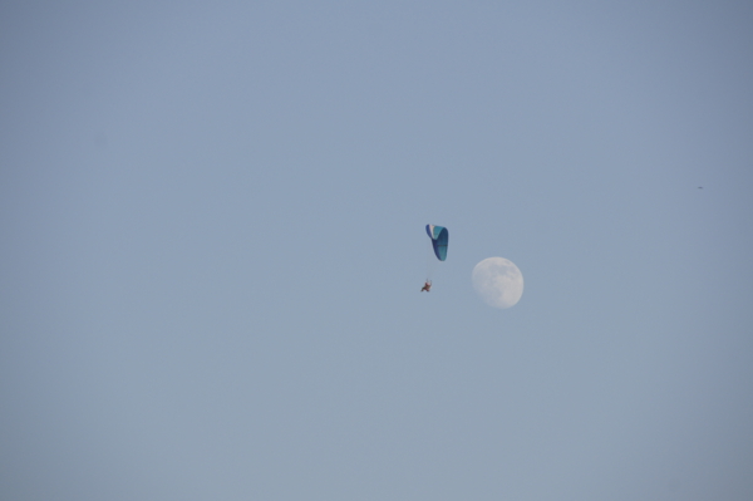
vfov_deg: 4.6
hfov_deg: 6.9
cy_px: 250
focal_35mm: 300
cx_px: 376
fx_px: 6270
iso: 200
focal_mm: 200
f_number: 9
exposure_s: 1/500
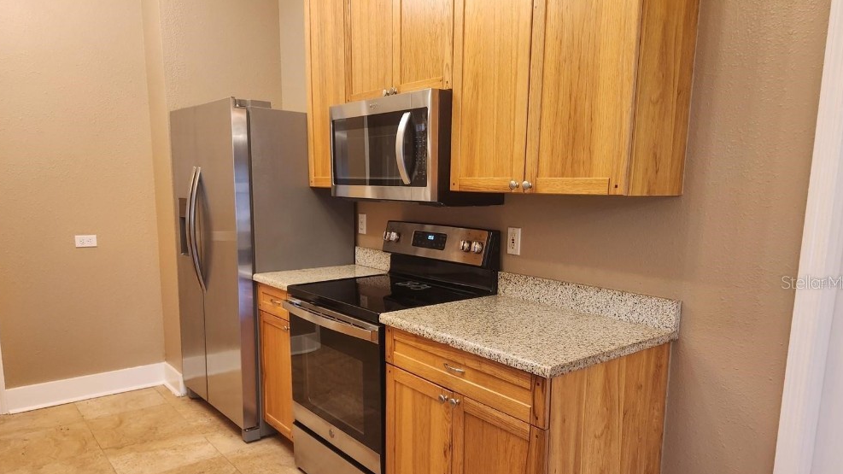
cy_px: 282
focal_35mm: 26
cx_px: 424
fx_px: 581
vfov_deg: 44.2
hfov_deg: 71.9
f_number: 1.8
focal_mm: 5.4
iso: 160
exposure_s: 1/120
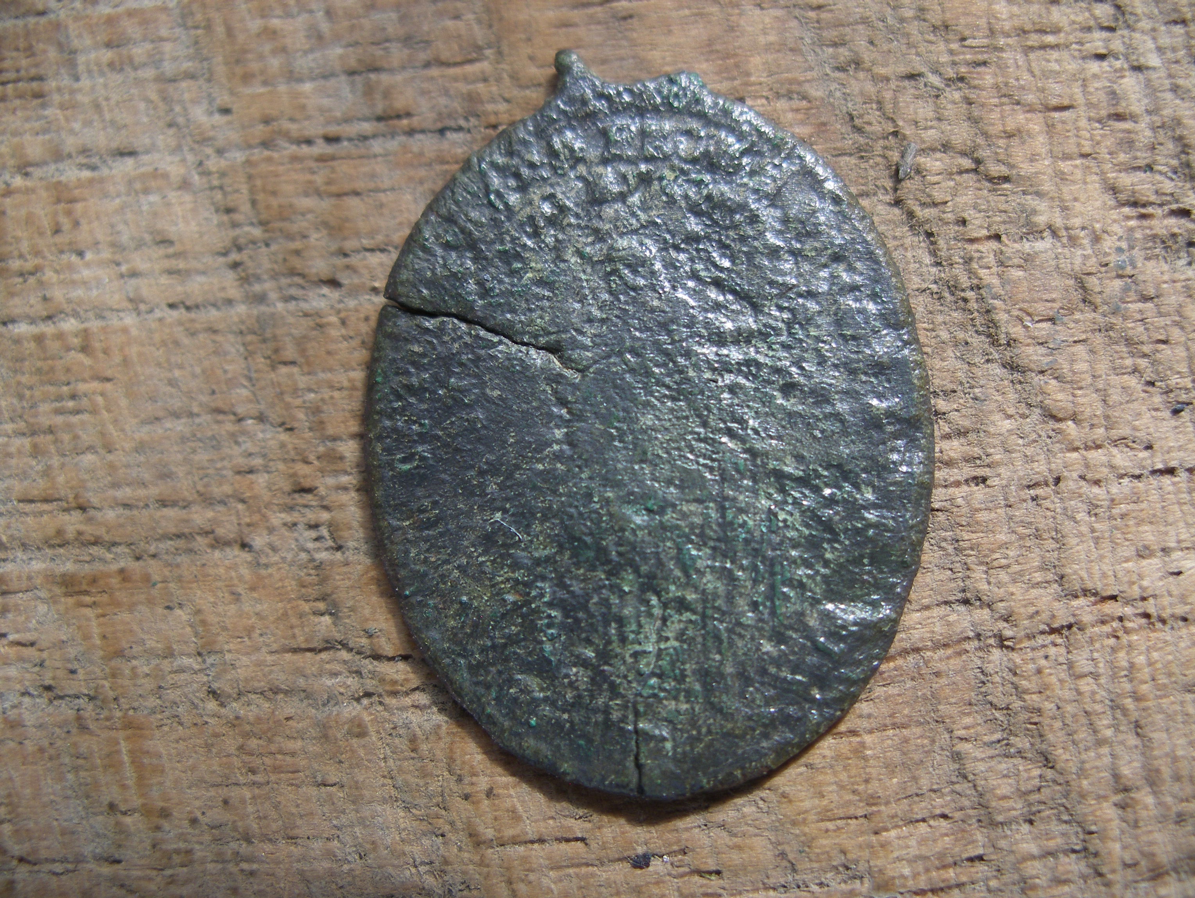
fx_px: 1278
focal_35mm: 37
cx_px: 598
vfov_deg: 38.7
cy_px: 449
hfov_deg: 50.1
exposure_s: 1/160
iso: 80
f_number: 3
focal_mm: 7.8
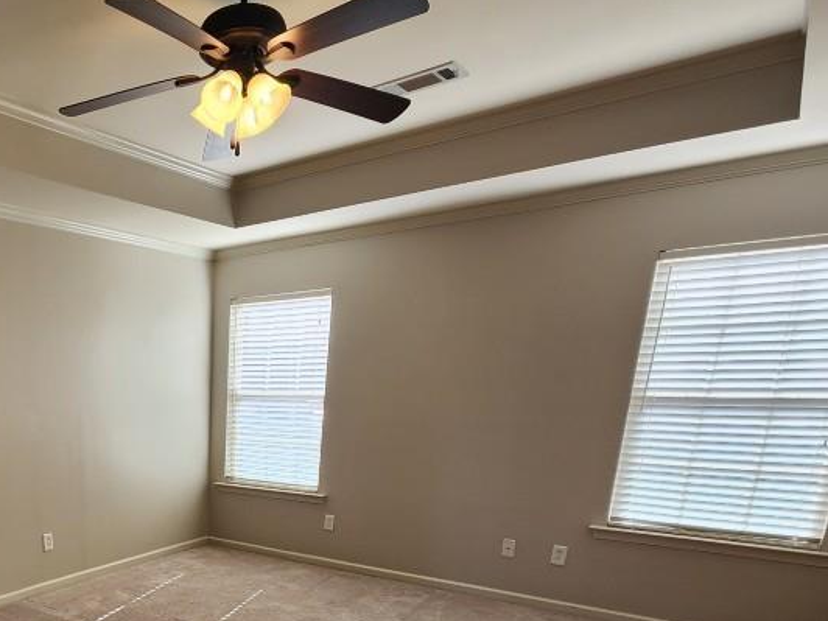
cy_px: 565
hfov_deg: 61.7
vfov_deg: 48.7
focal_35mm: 25
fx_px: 598
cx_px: 131
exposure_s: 1/60
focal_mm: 2.2
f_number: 2.2
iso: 50
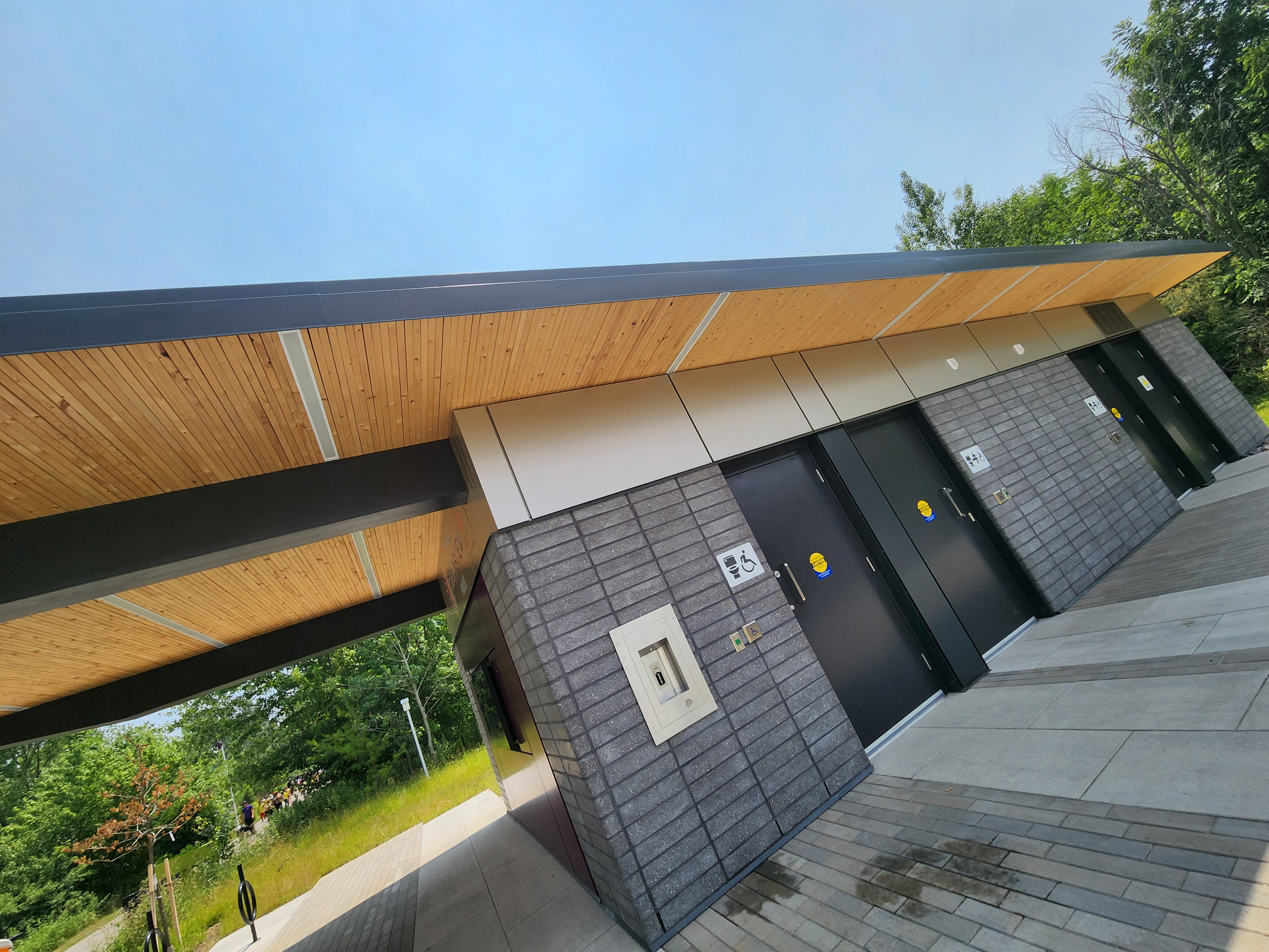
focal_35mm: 13
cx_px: 634
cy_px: 476
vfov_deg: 89.9
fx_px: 477
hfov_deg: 106.2
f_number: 2.2
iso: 50
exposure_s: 1/2423
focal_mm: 2.2
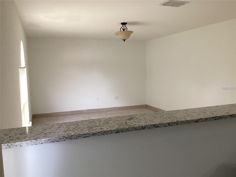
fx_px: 211
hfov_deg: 58.4
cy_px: 88
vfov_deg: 45.4
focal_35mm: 31
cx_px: 118
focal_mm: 3.3
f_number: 2.4
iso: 200
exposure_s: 1/60
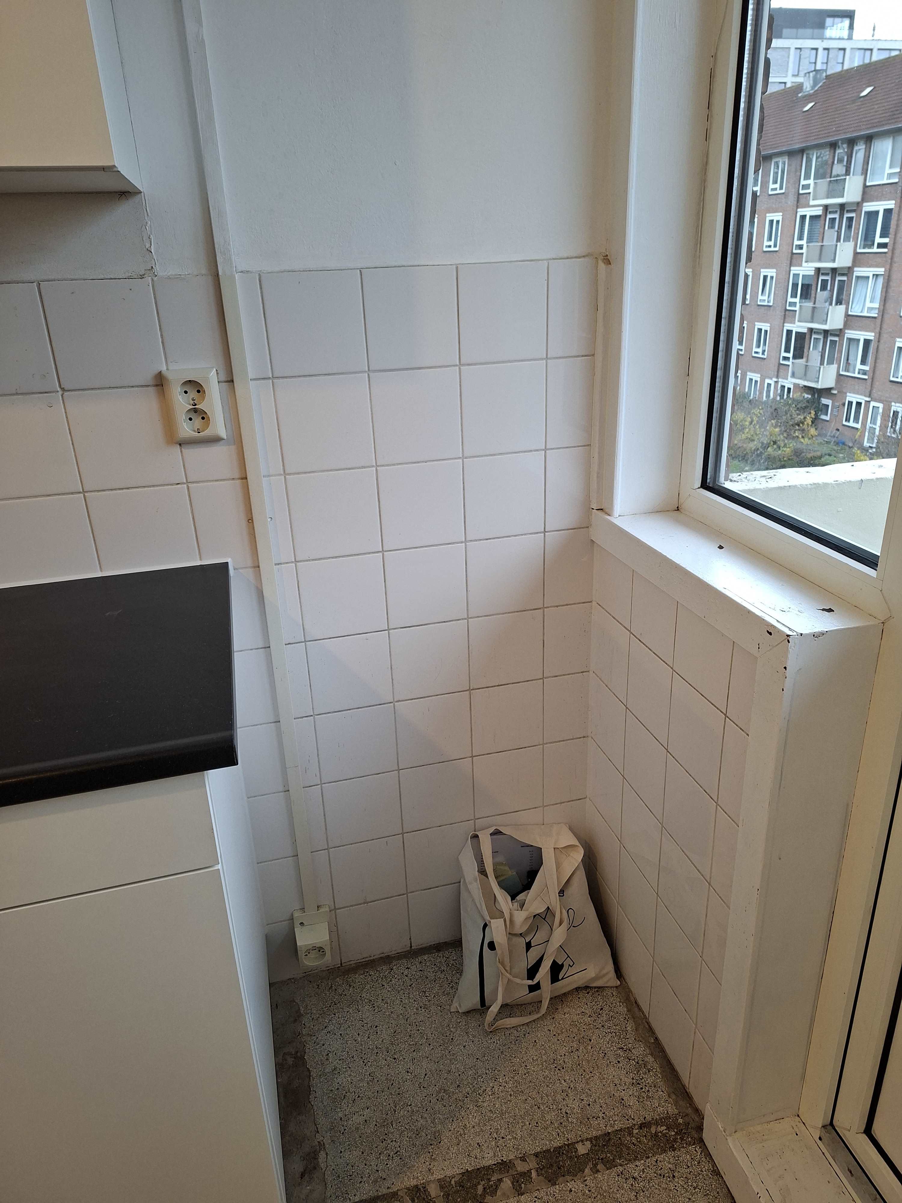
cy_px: 602
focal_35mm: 23
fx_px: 799
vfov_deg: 73.9
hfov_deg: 58.9
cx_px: 451
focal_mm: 5.54
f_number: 1.8
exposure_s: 1/100
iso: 250
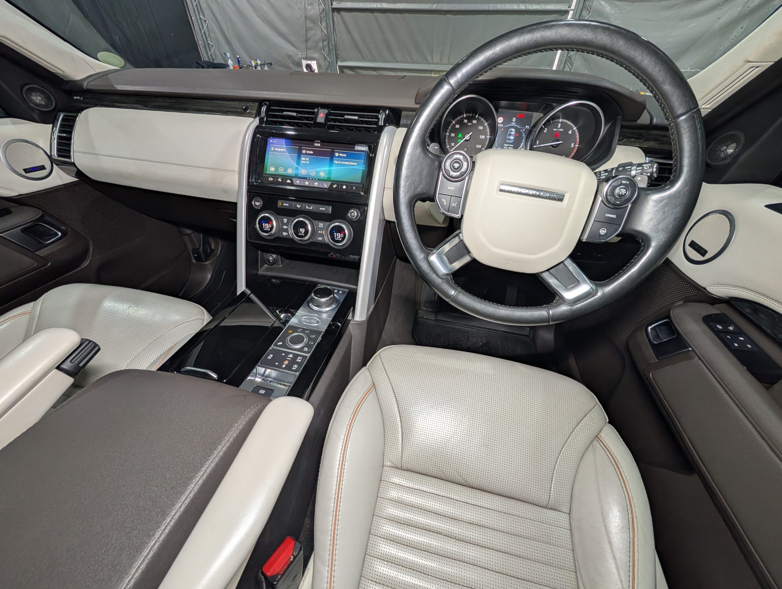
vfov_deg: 94.6
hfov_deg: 110.5
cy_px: 294
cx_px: 391
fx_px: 271
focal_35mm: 12
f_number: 1.7
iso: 101
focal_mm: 2.02
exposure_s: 1/100
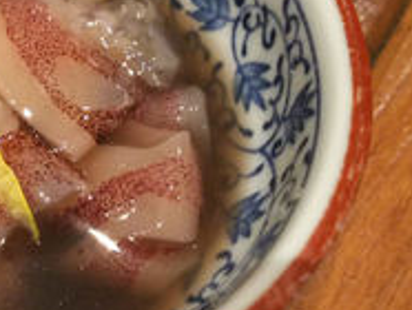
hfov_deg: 30.1
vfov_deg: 25.2
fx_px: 691
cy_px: 124
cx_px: -29
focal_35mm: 58
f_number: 1.9
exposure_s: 1/33
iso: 320
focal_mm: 4.2
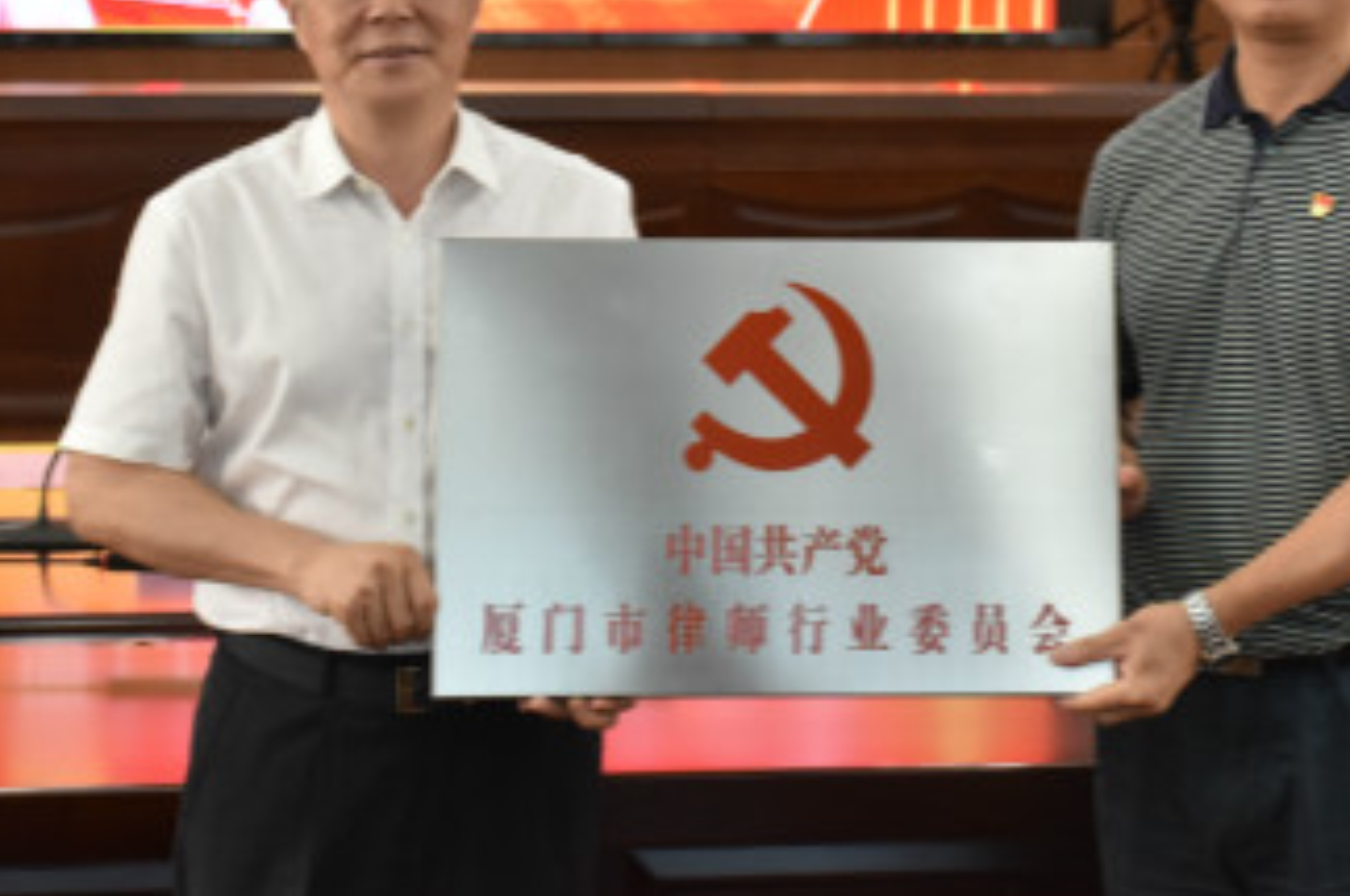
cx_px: 888
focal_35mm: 89
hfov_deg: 22.8
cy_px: 108
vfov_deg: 15.2
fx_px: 3332
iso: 1250
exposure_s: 1/100
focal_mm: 30
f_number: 5
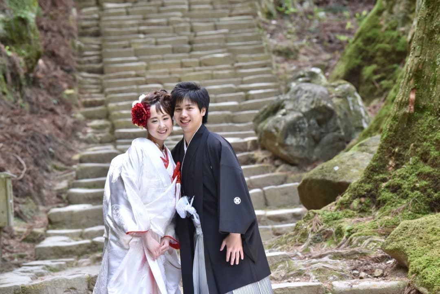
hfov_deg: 12.4
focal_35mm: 165
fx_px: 2017
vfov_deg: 8.3
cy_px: 147
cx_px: 220
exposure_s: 1/200
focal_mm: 165
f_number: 5.6
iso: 2000
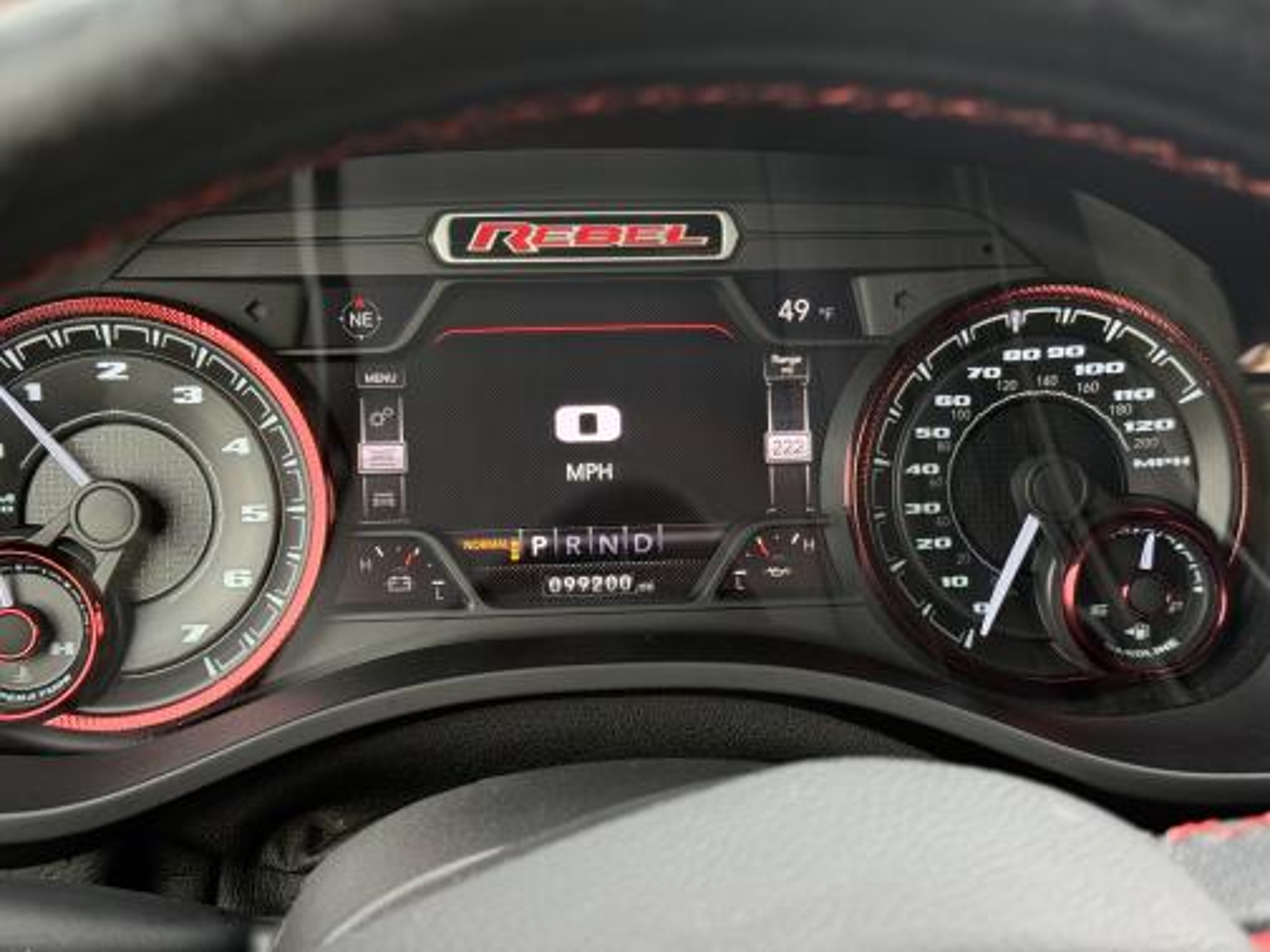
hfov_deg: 39.7
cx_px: 635
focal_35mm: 48
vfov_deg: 30.3
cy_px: 476
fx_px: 1761
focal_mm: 6.76
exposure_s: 1/118
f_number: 1.78
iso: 160
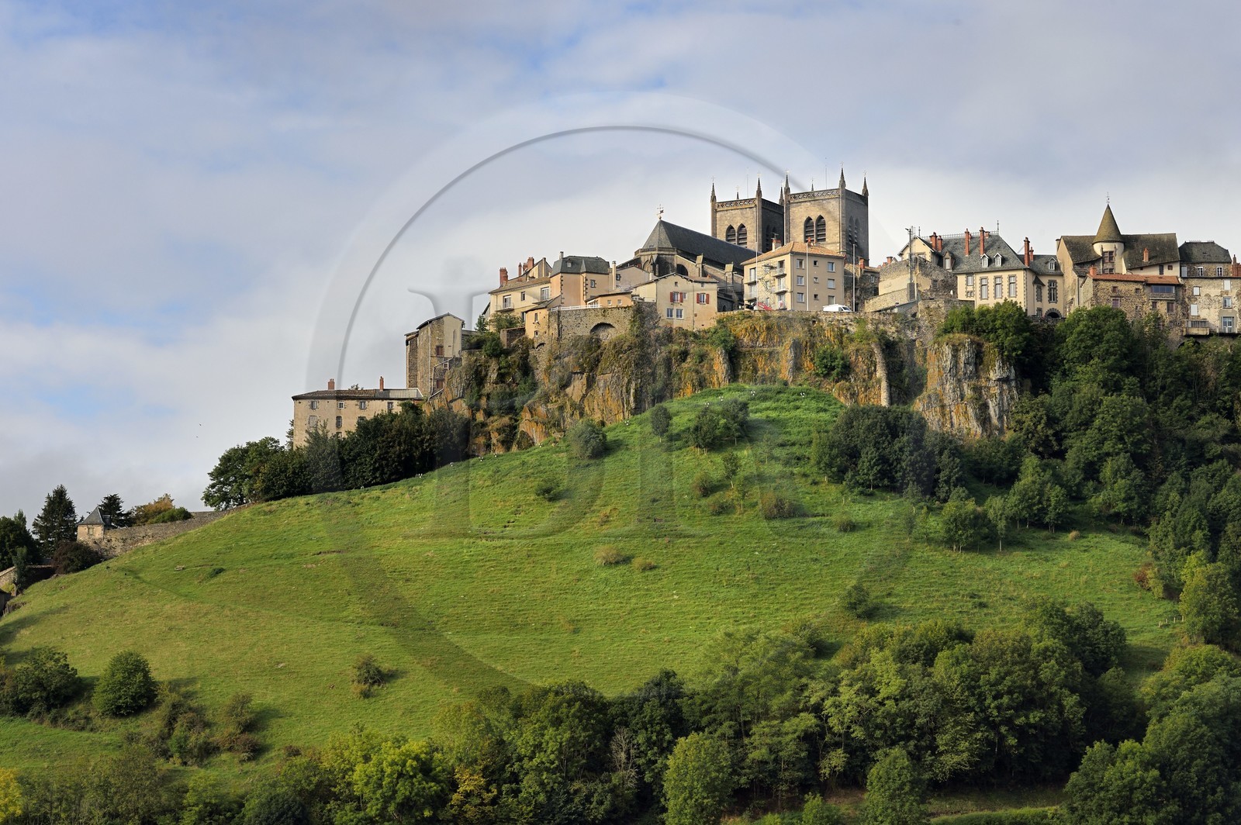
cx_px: 620
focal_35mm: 86
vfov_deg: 15.9
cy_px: 412
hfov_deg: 23.7
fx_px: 2962
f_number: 11
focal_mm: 86
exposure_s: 1/250
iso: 200
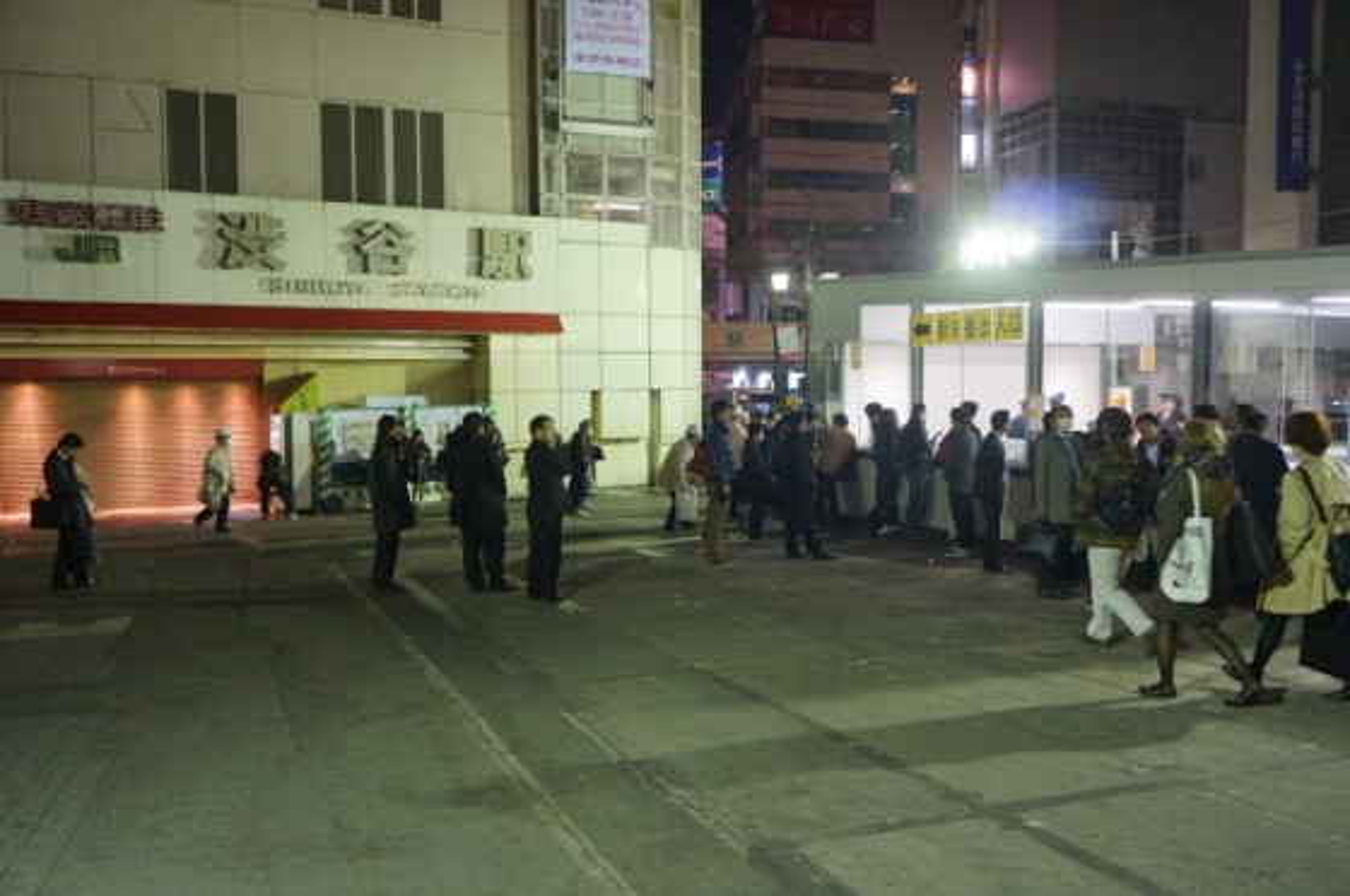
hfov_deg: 62.0
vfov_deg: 43.5
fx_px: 1124
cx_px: 675
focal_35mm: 30
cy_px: 448
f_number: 3.5
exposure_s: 1/60
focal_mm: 20
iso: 1600
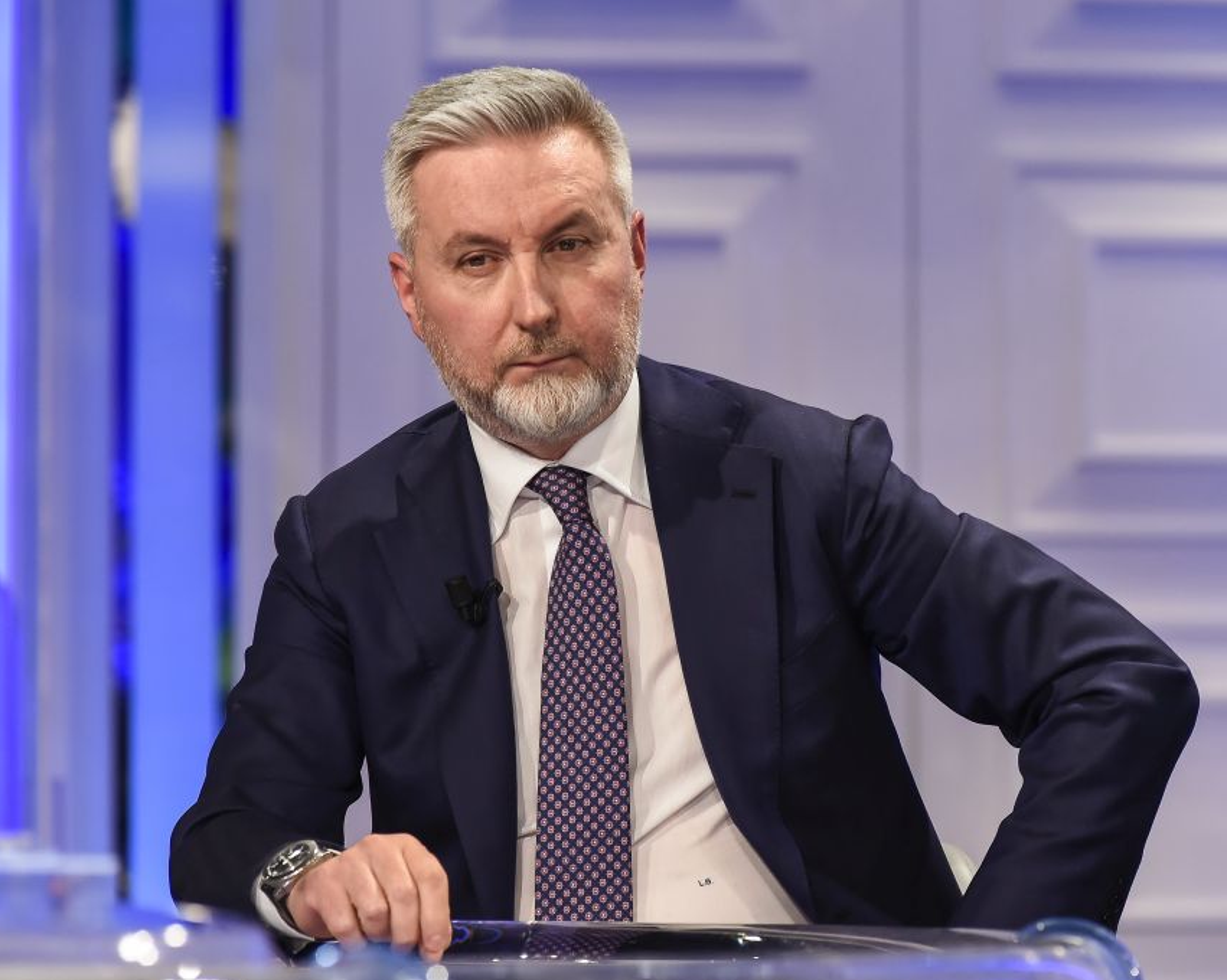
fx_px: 8203
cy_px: 491
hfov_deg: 8.6
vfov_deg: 6.8
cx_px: 702
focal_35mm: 226
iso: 2000
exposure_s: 1/250
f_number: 6.3
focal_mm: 200
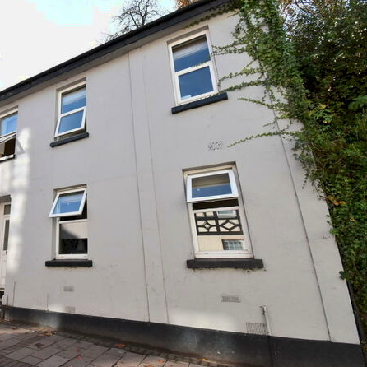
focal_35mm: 20
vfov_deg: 74.8
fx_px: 240
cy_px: 180
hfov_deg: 68.8
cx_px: 82
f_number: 9
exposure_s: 1/320
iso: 640
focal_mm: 10
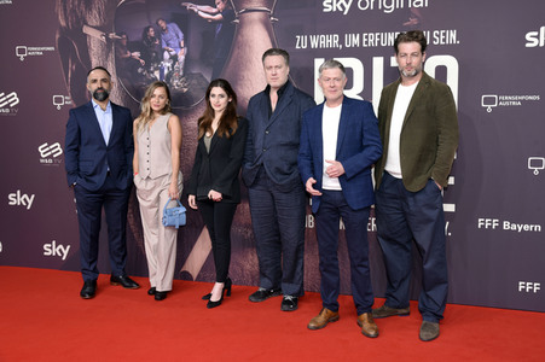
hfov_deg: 50.7
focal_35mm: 38
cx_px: 272
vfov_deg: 35.0
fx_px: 575
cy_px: 181
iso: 500
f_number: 8
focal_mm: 38
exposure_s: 1/160
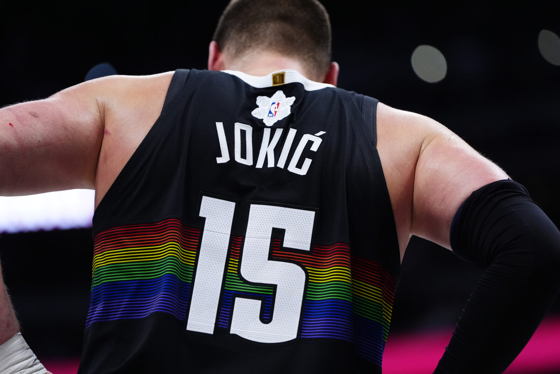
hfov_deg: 10.3
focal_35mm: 200
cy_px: 187
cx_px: 280
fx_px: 3111
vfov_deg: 6.9
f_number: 3.2
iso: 4000
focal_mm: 200
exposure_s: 1/2000
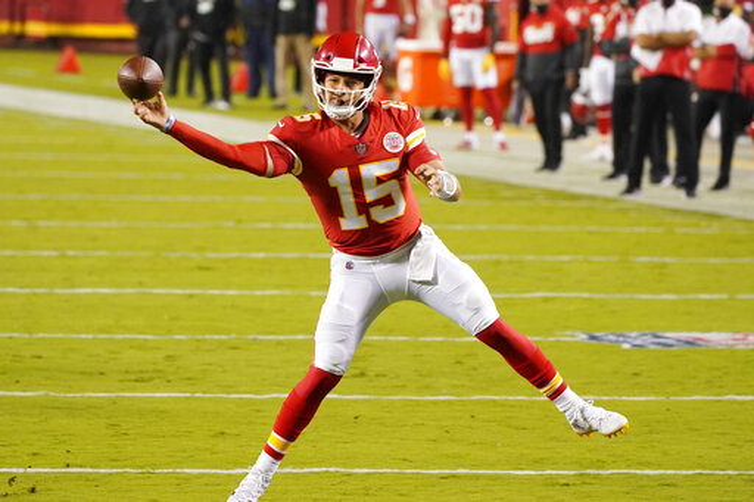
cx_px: 377
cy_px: 251
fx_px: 5841
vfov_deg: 4.9
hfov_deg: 7.4
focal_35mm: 279
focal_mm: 279
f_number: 5.6
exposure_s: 1/1000
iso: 5000
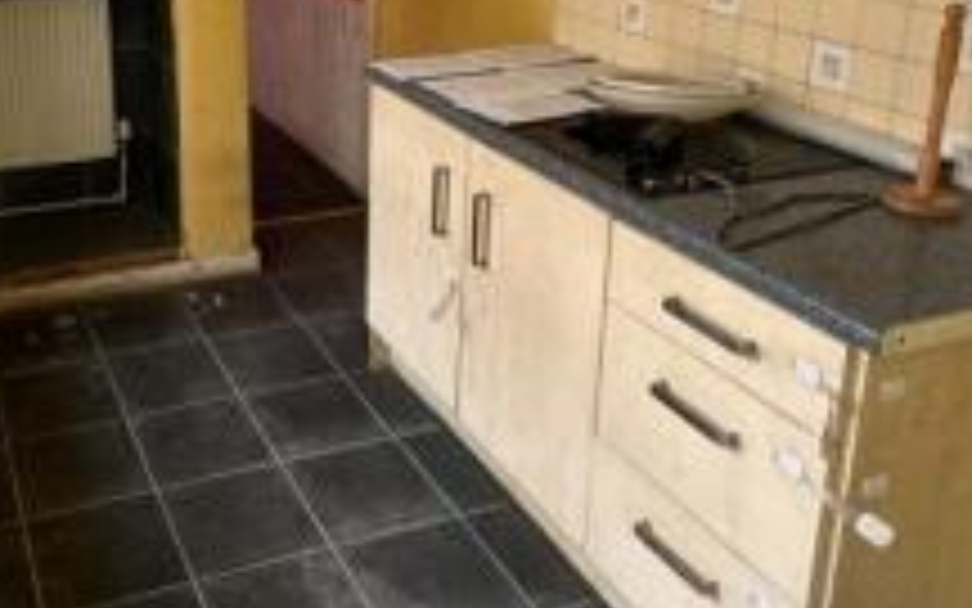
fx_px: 1060
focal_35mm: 40
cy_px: 88
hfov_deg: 47.3
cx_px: 236
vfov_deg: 30.9
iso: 125
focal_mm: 2.22
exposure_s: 1/99
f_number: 2.2
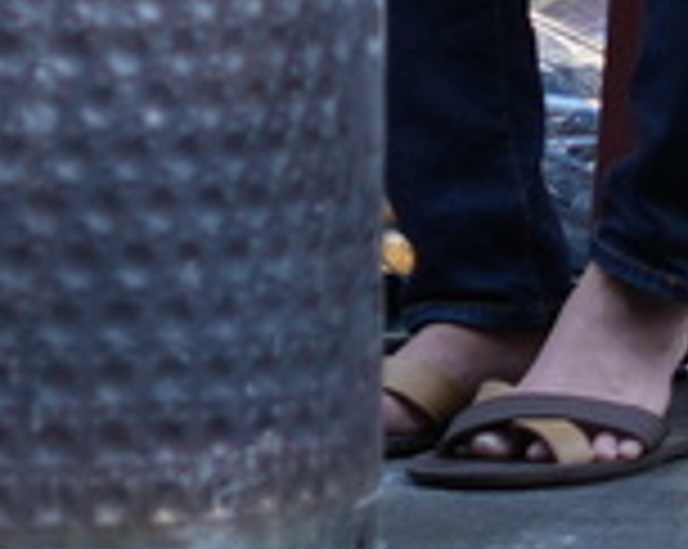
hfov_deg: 6.1
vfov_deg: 4.8
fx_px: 6386
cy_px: -904
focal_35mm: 314
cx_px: -409
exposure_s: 1/250
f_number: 1.8
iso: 320
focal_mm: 50
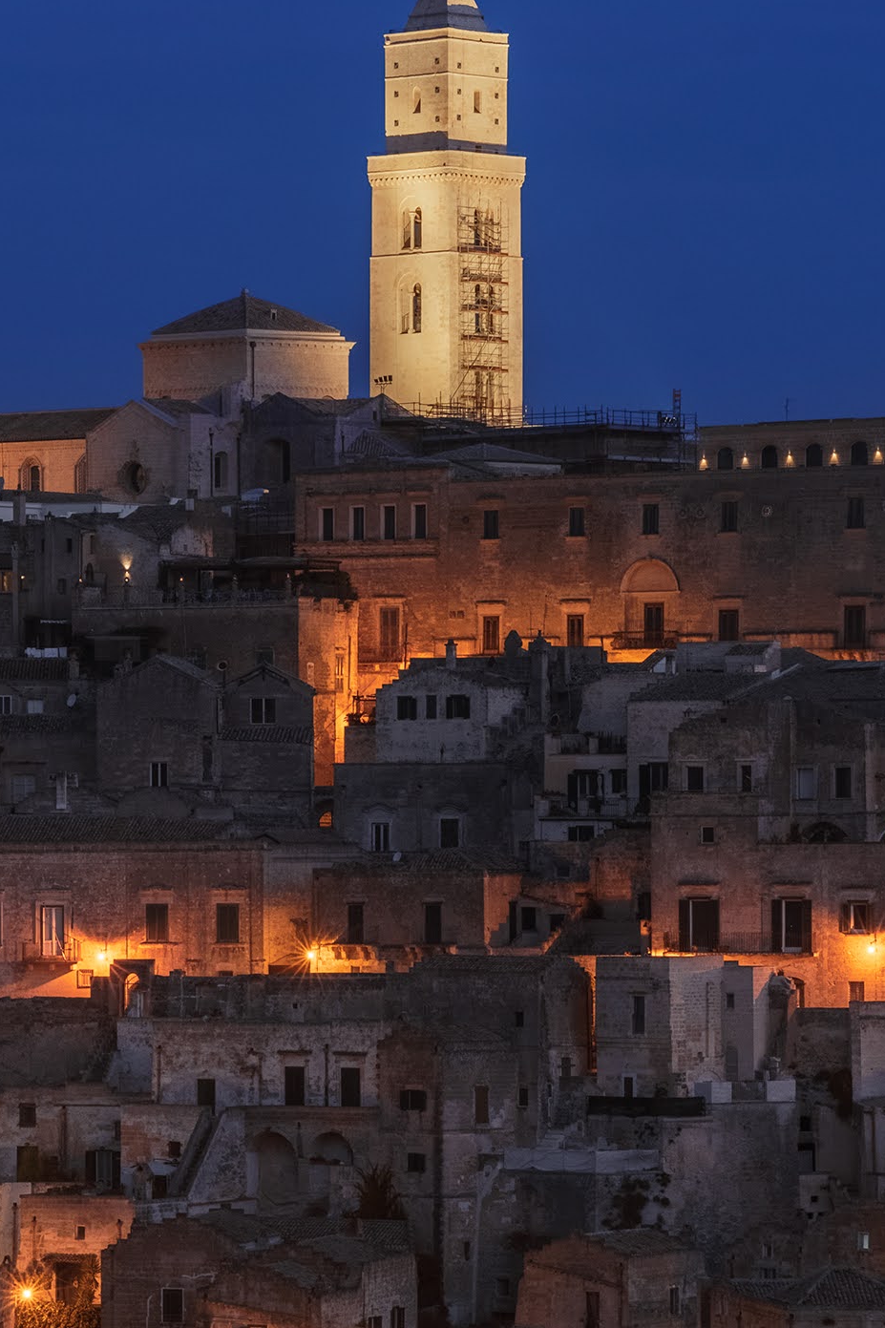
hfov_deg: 7.5
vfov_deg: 11.2
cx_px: 341
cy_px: 809
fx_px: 6786
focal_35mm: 184
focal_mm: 85
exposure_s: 1.5
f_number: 10
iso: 640
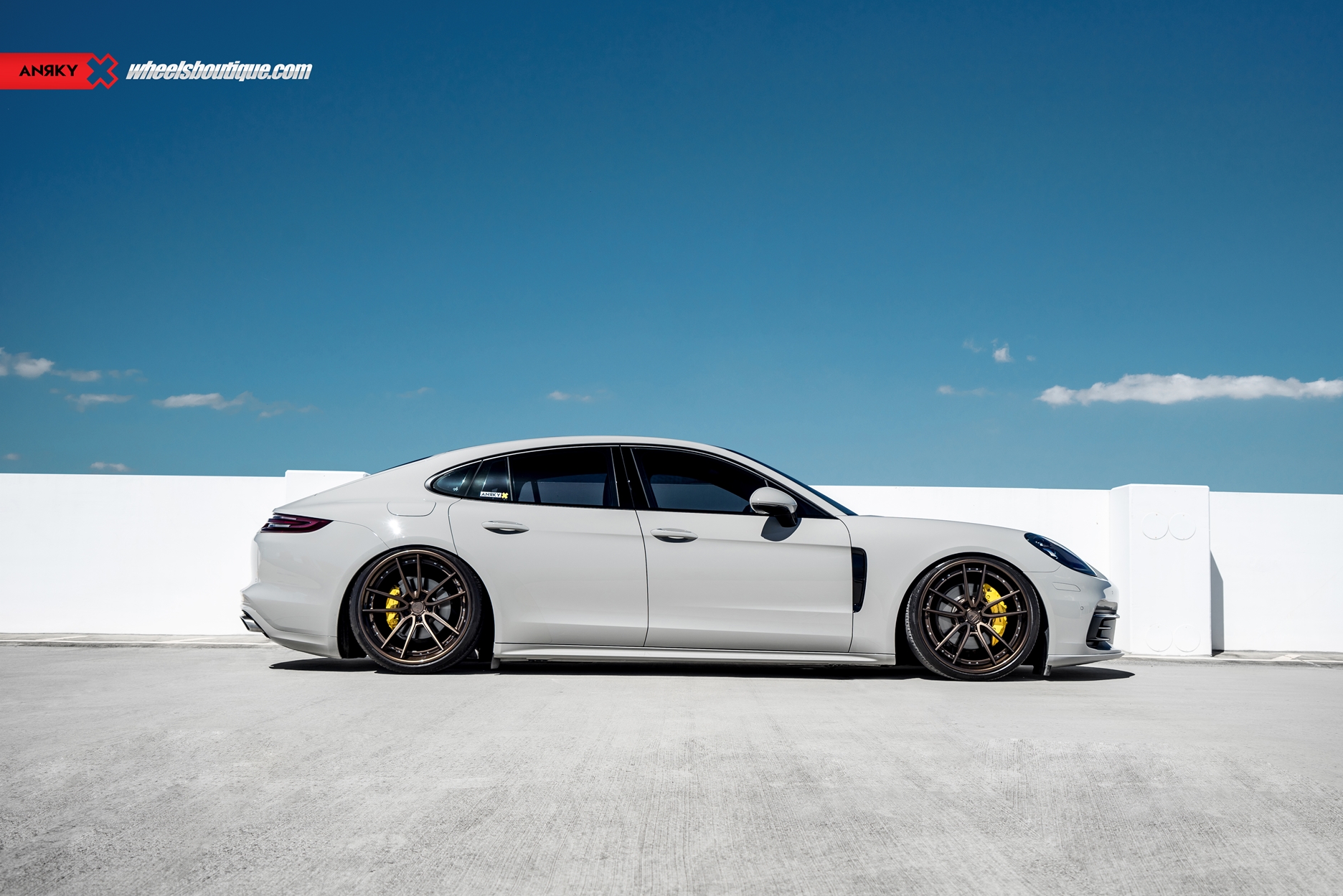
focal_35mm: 40
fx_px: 1492
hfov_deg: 48.4
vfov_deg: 33.4
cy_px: 457
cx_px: 687
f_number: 6.3
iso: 100
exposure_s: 1/320
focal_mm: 39
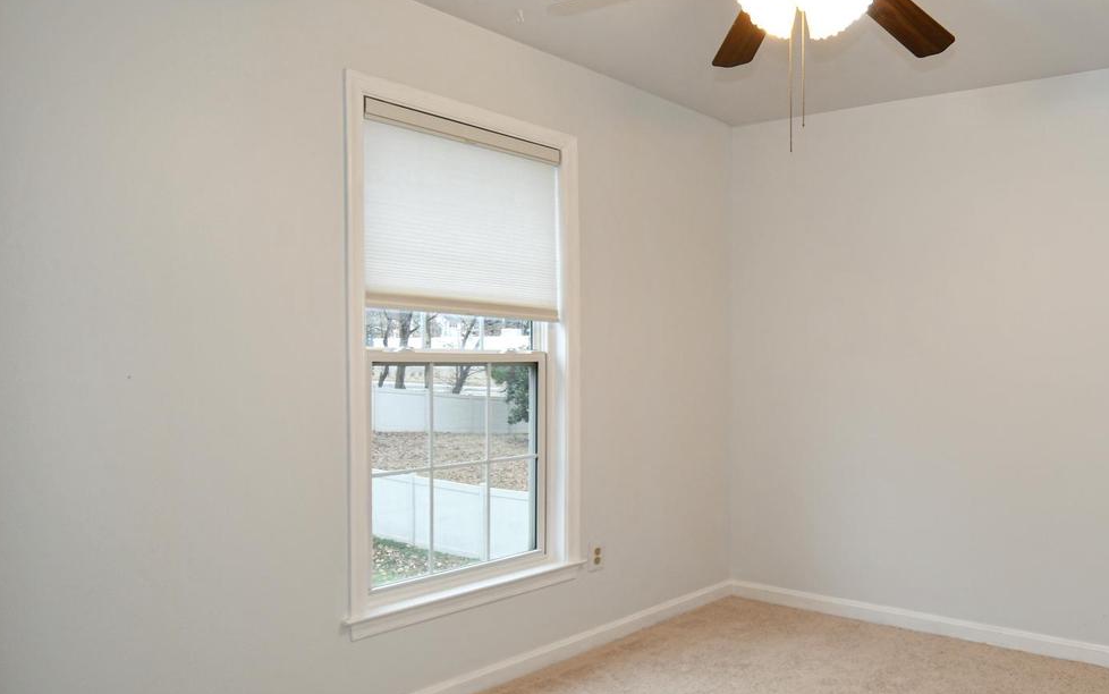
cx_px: 805
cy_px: 370
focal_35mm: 27
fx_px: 816
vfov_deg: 46.0
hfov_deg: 65.0
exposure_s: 1/60
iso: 200
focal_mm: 12
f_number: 4
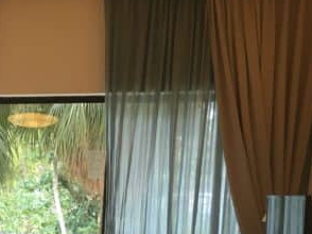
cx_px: -31
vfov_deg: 17.5
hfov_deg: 23.2
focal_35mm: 79
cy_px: 306
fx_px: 711
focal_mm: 4.15
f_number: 2.2
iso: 64
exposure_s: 1/33
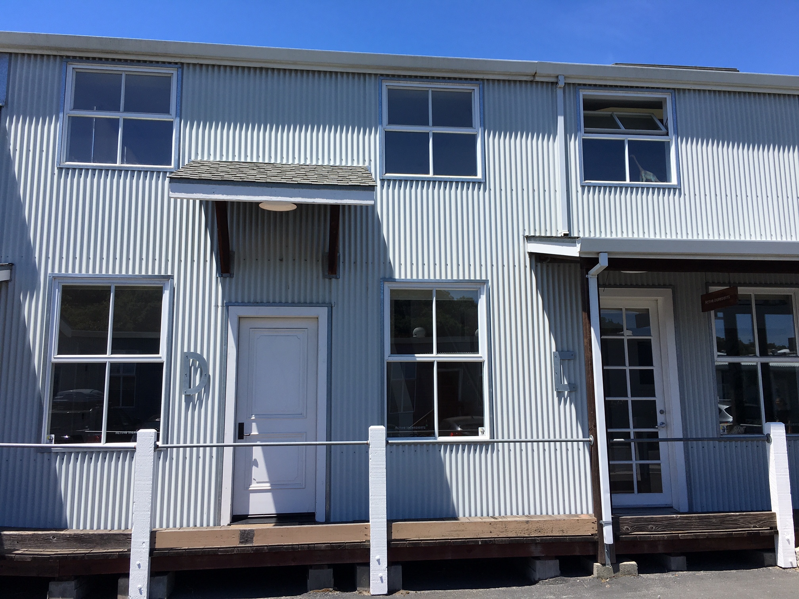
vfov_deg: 48.2
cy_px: 300
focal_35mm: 29
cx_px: 400
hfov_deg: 61.7
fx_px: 669
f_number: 2.2
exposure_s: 1/1508
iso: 25
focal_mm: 4.15
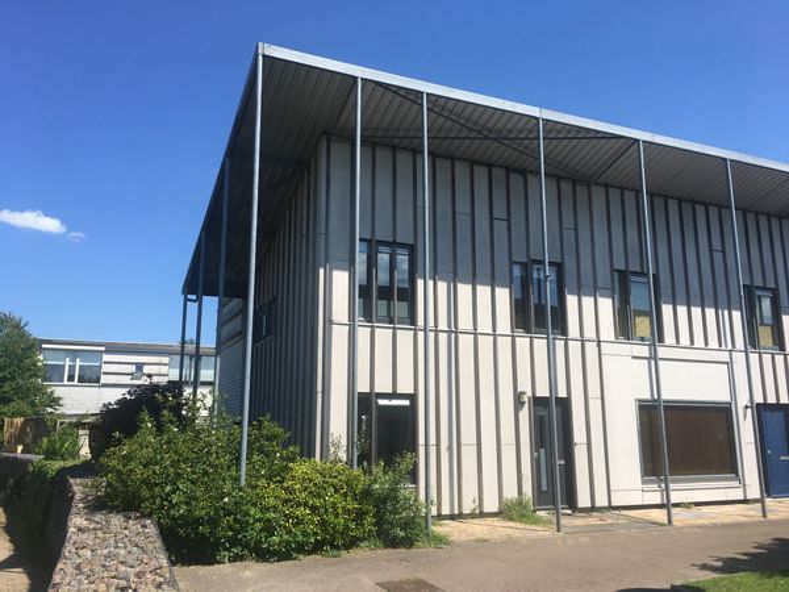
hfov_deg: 61.7
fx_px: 661
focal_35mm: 29
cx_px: 394
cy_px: 296
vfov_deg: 48.2
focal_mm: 4.15
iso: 25
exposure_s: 1/1789
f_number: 2.2
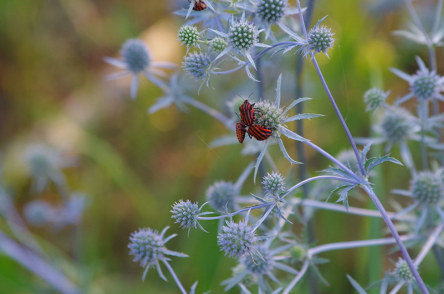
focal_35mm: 226
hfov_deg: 9.1
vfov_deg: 6.1
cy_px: 112
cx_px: 242
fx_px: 2782
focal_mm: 107.5
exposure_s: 1/180
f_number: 6.7
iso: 200
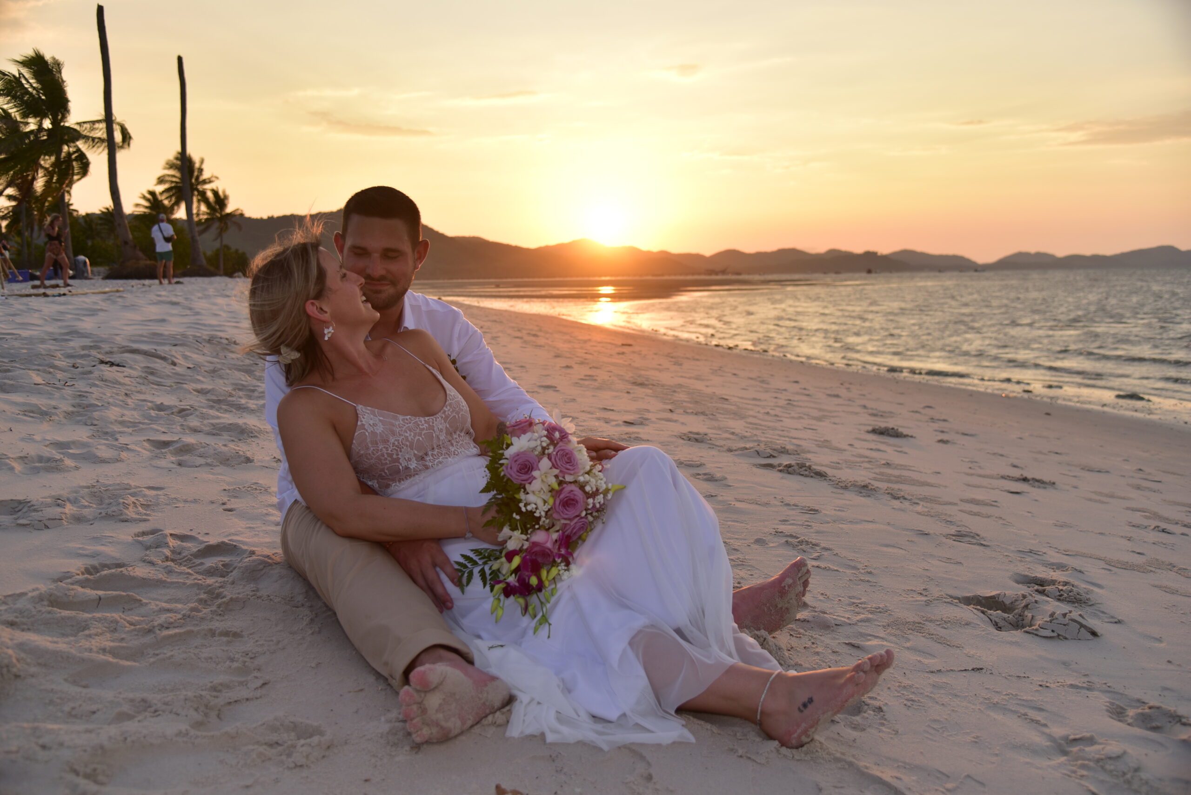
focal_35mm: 31
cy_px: 398
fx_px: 1026
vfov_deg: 42.4
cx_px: 596
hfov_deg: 60.3
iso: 125
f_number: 4
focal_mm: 31
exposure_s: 1/400
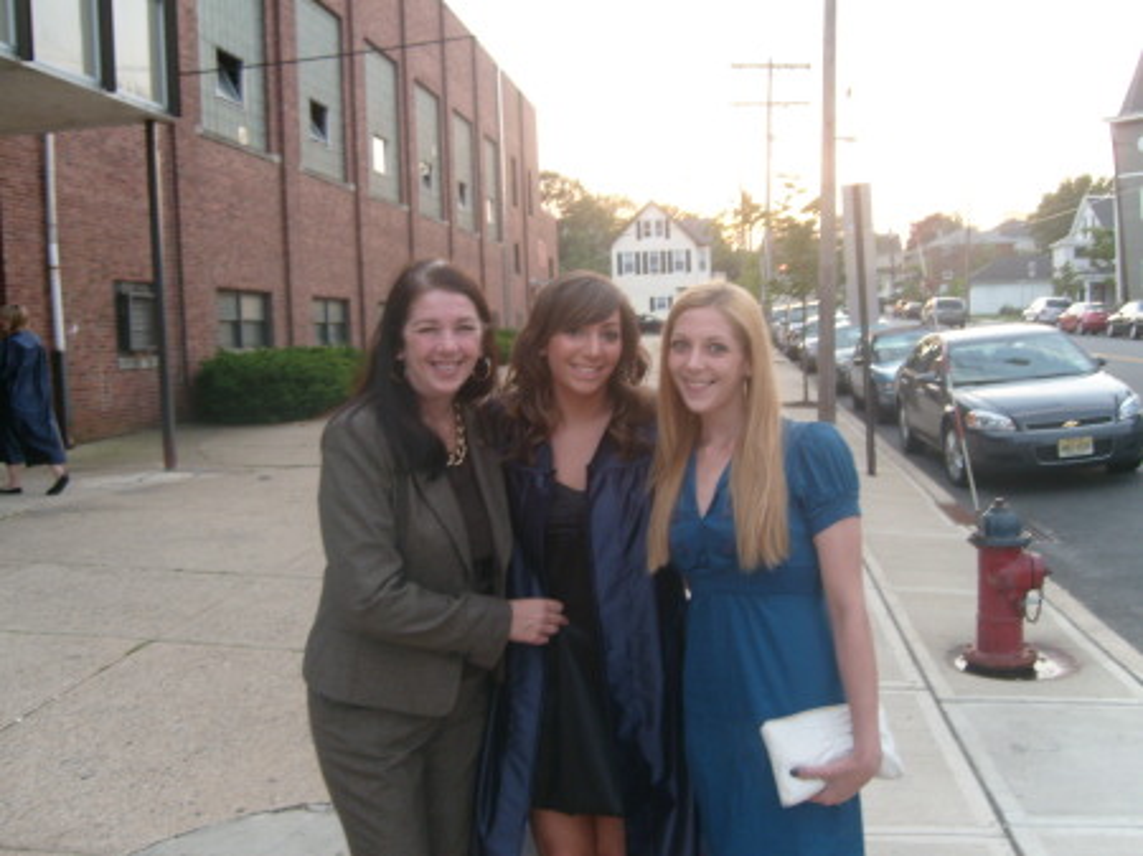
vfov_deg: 40.7
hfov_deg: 52.7
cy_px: 428
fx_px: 1155
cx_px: 572
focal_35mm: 35
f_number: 2.8
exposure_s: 1/45
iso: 80
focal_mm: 5.8
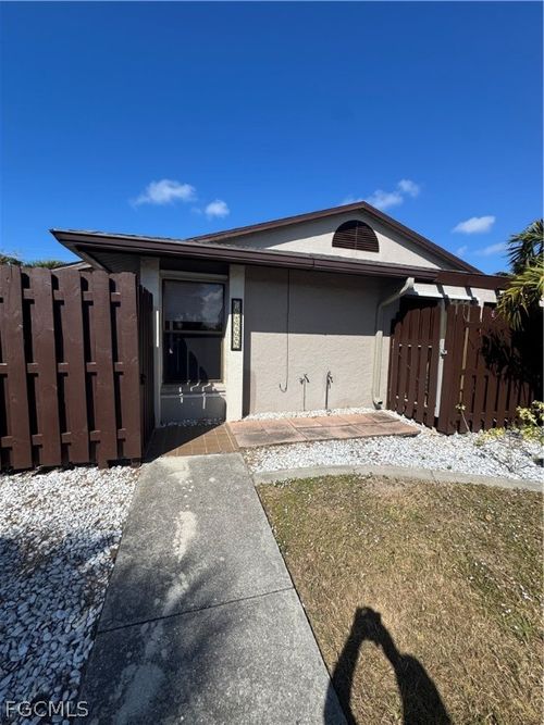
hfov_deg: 85.7
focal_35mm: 14
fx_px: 293
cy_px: 362
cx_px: 272
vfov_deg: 102.1
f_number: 2.2
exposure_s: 1/2985
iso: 50
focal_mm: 2.22
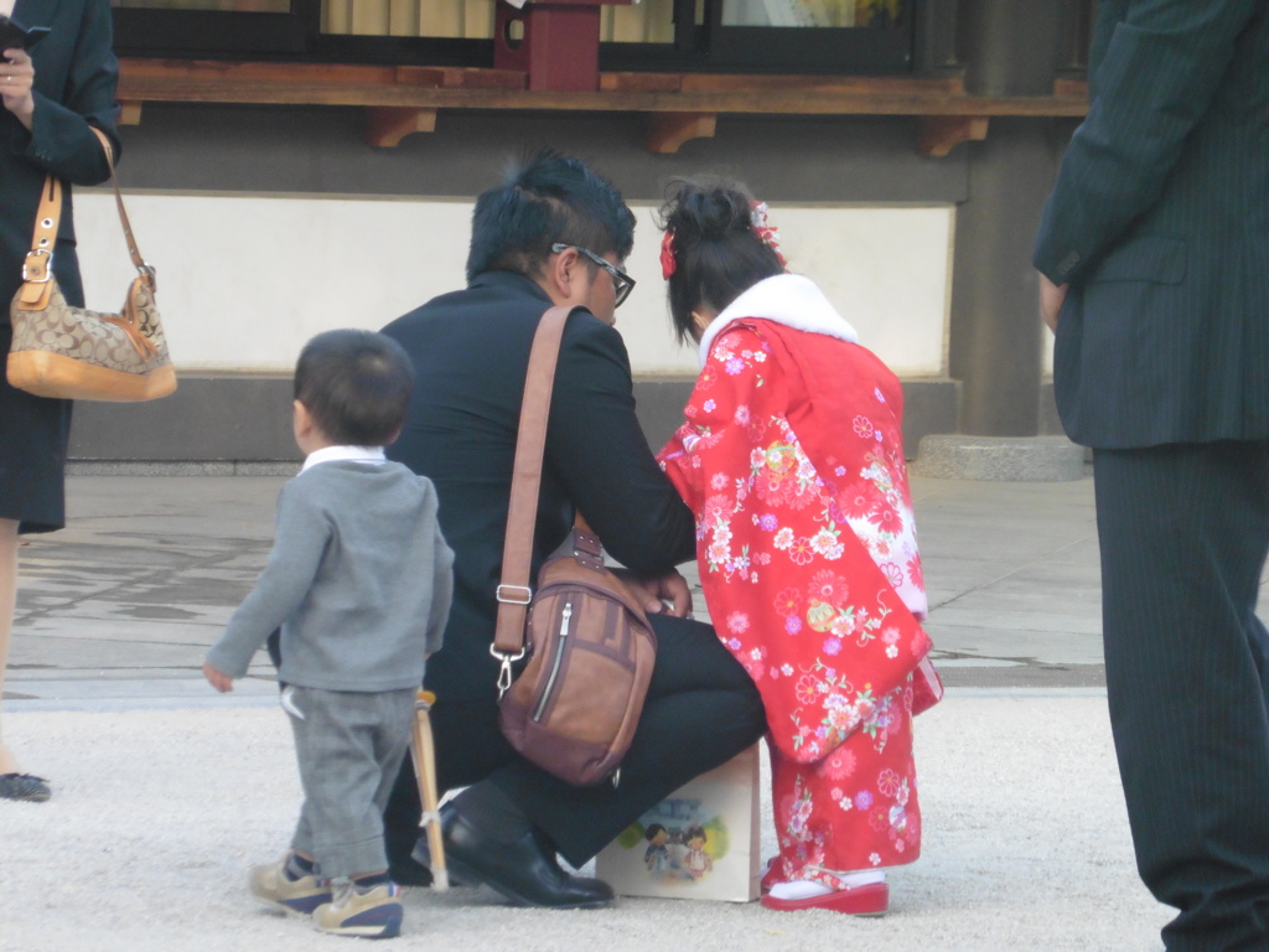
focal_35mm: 350
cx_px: 634
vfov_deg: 4.2
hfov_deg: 5.7
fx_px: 12831
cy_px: 476
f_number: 5.9
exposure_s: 1/100
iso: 400
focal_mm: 62.5
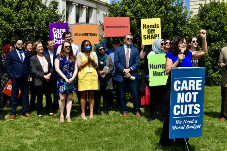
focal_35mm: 44
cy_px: 76
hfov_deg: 45.0
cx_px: 114
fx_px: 274
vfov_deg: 30.8
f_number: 9
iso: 100
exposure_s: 1/320
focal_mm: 29
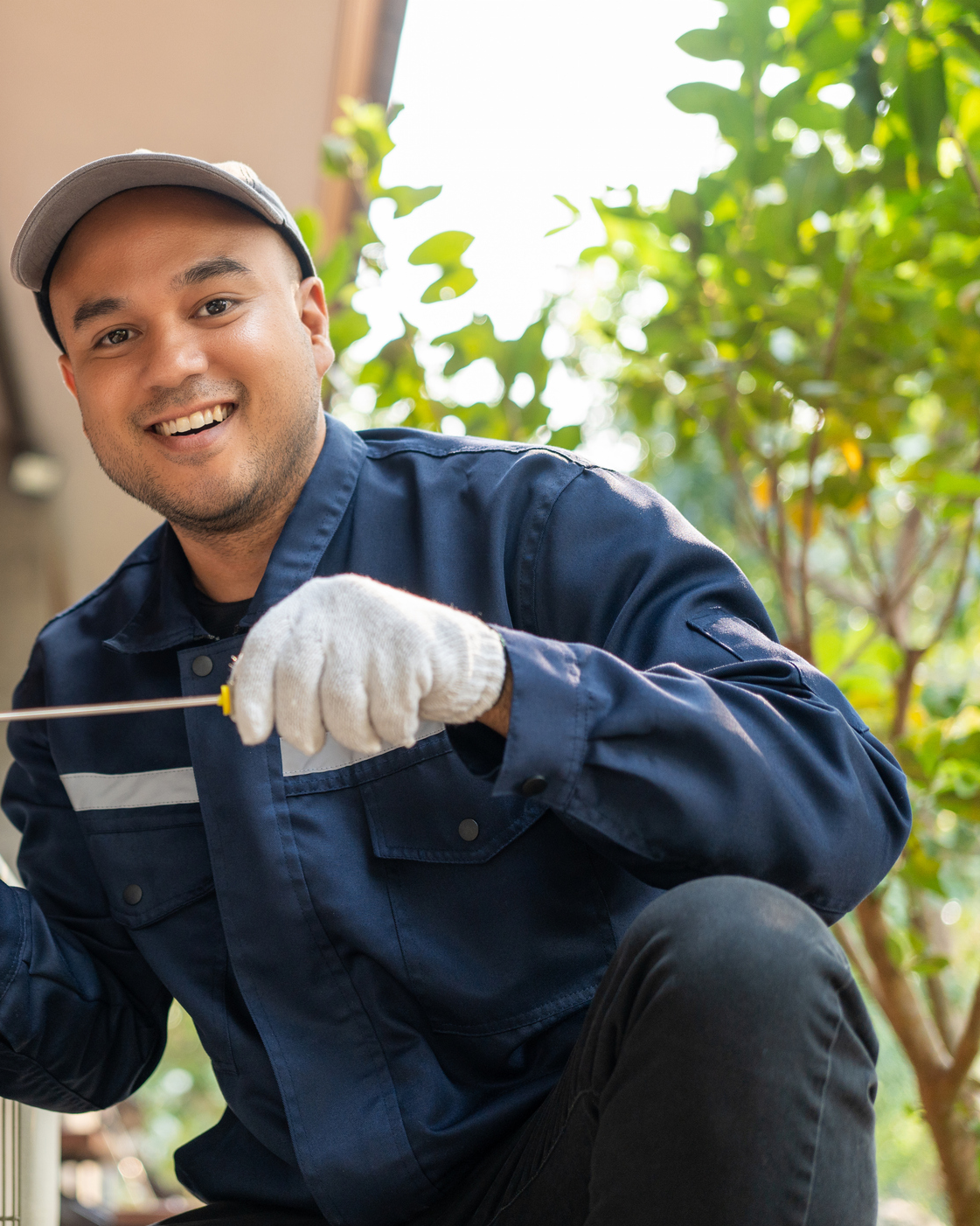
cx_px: 110
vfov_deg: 26.8
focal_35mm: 71
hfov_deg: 21.1
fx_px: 2575
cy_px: 609
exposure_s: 1/500
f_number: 2.5
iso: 320
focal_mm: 50
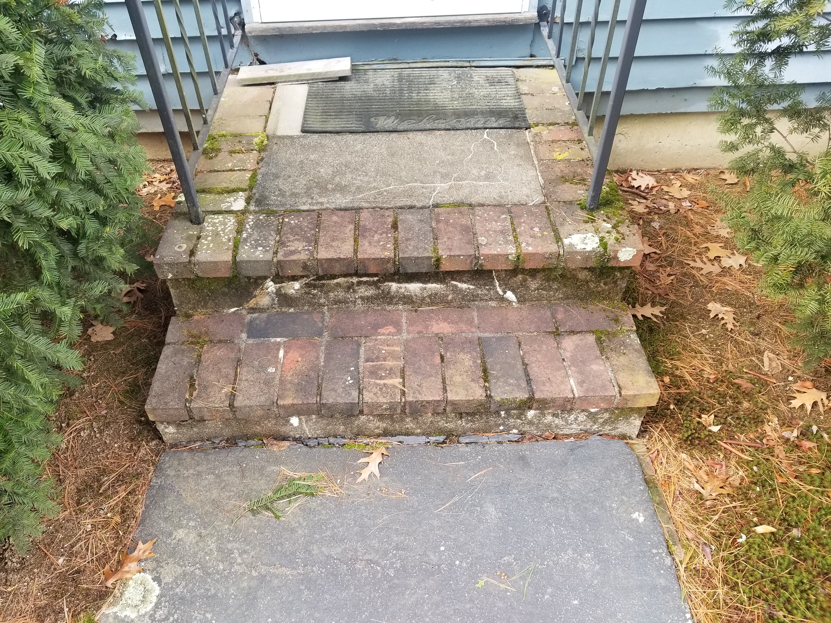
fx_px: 624
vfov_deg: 53.1
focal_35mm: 26
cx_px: 416
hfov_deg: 67.3
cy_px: 312
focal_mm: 4.25
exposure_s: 1/100
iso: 100
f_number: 1.7
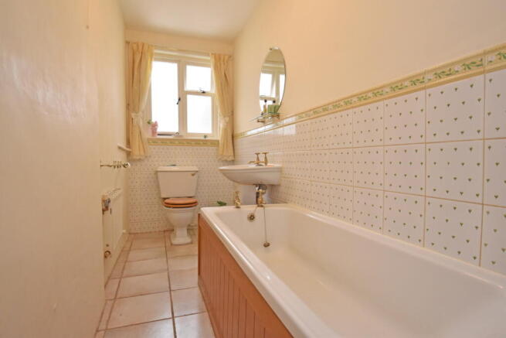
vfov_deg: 63.2
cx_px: 253
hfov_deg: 85.4
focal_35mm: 20
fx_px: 274
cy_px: 169
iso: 1600
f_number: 4
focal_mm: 13
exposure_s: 1/125
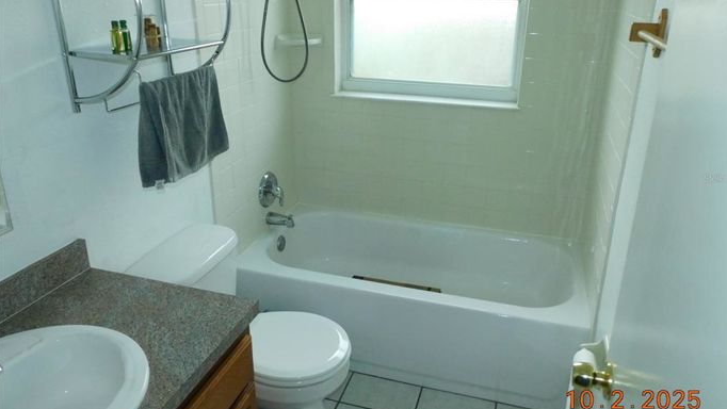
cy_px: 178
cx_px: 373
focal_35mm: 27
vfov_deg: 42.8
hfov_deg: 69.8
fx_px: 521
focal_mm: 4.3
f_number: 3.3
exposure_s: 1/200
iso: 400
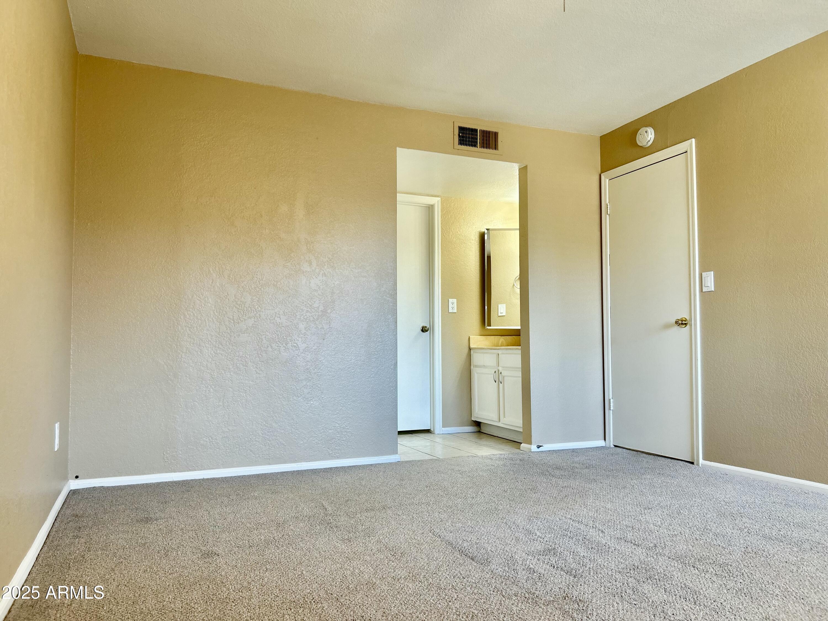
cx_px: 414
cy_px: 310
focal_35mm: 26
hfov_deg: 67.3
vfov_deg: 53.1
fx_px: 622
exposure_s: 1/120
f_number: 1.5
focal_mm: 5.7
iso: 100
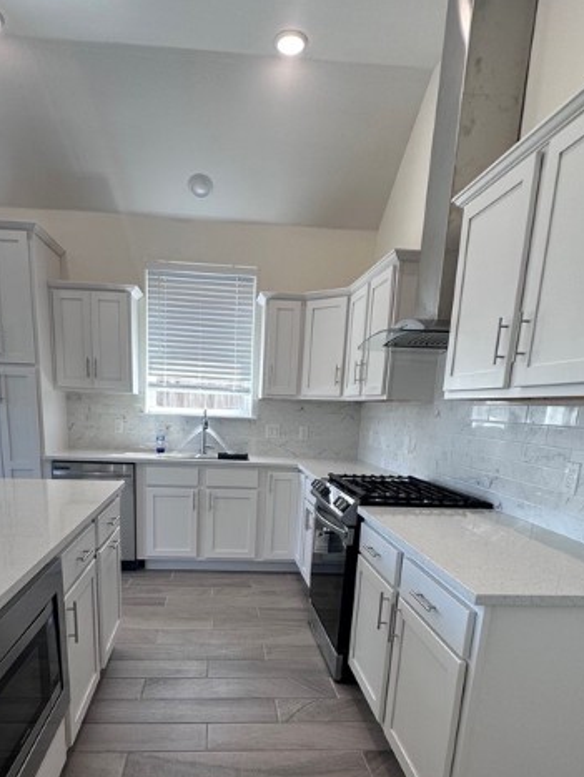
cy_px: 527
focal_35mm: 23
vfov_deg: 71.4
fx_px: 517
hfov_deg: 58.7
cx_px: 248
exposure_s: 1/120
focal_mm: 2.22
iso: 80
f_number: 2.2
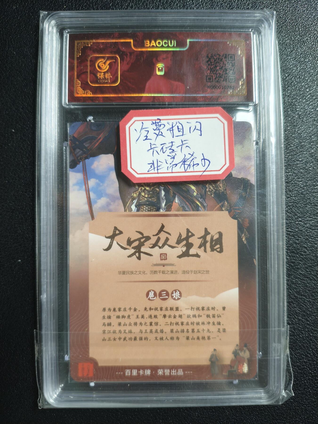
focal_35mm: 26
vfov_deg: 67.3
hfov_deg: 53.1
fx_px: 318
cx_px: 159
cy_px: 212
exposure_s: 1/50
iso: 400
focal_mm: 4.94
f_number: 1.5
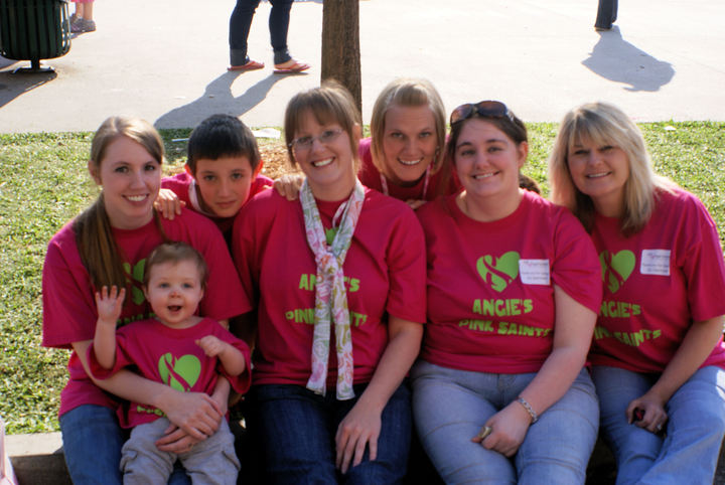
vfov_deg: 25.8
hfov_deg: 37.8
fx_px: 1059
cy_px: 242
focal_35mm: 52
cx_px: 362
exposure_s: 1/100
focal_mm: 35
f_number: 11
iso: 100
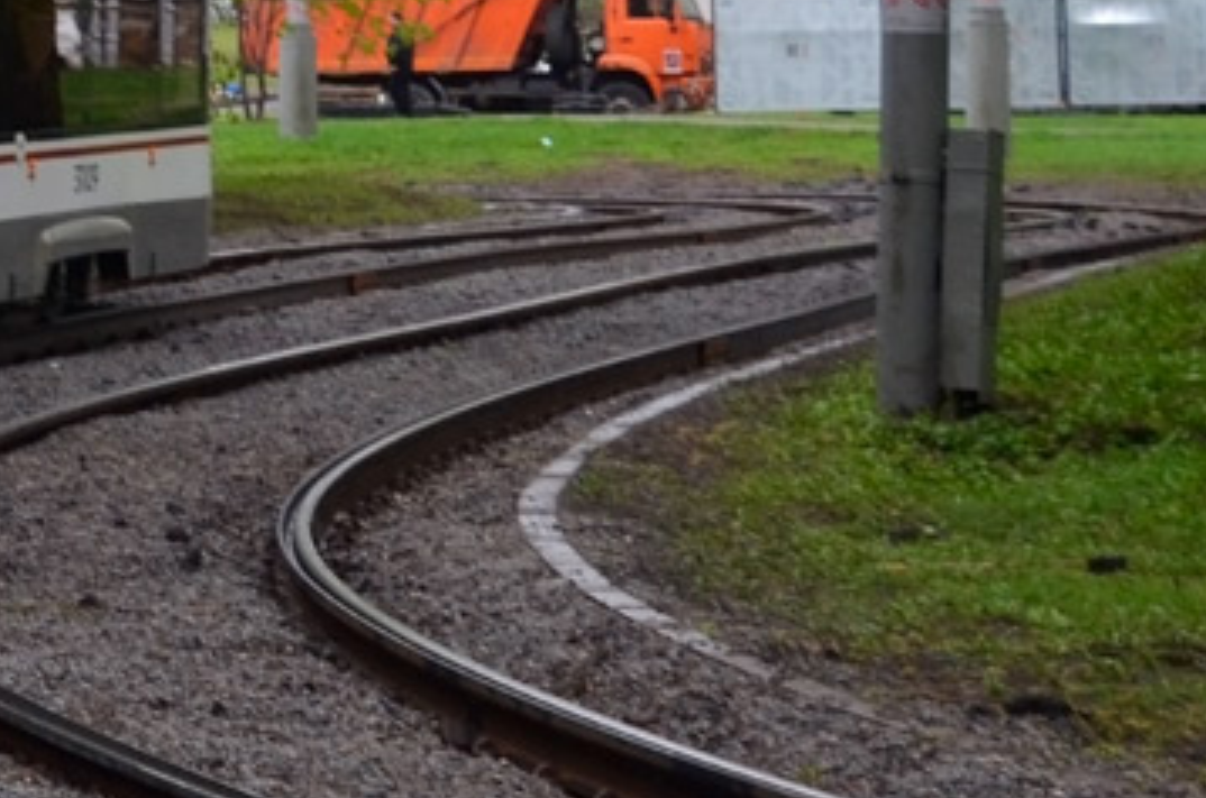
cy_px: -525
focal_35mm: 195
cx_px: -1233
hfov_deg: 9.8
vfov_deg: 6.9
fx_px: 6521
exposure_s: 1/125
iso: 200
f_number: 5.6
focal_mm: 31
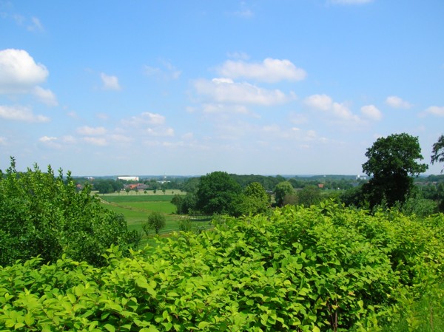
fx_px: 436
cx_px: 222
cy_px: 166
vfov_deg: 41.7
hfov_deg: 54.0
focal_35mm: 34
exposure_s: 1/362
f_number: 4.9
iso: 50
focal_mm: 5.7
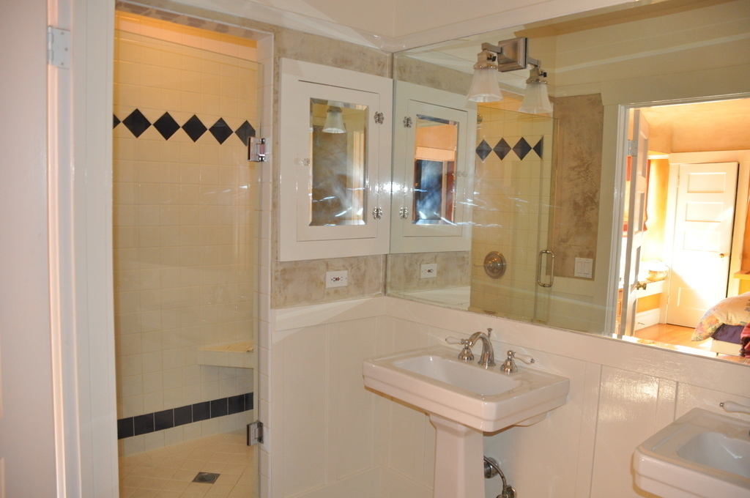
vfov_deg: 43.5
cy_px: 249
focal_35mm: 30
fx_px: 624
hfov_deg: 62.0
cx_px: 375
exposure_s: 1/80
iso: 800
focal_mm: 20
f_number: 3.5
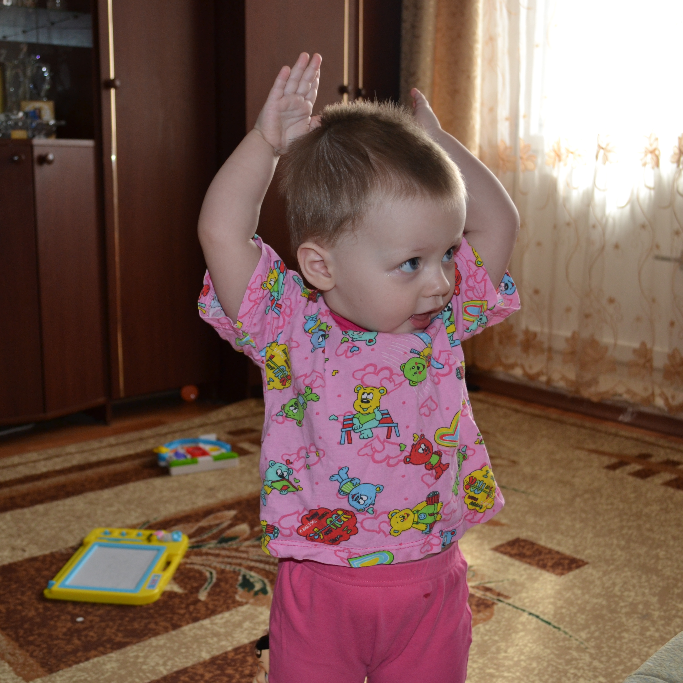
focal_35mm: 43
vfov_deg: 39.2
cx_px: 272
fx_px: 960
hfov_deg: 39.0
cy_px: 339
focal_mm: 22
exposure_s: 1/100
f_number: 4
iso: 400
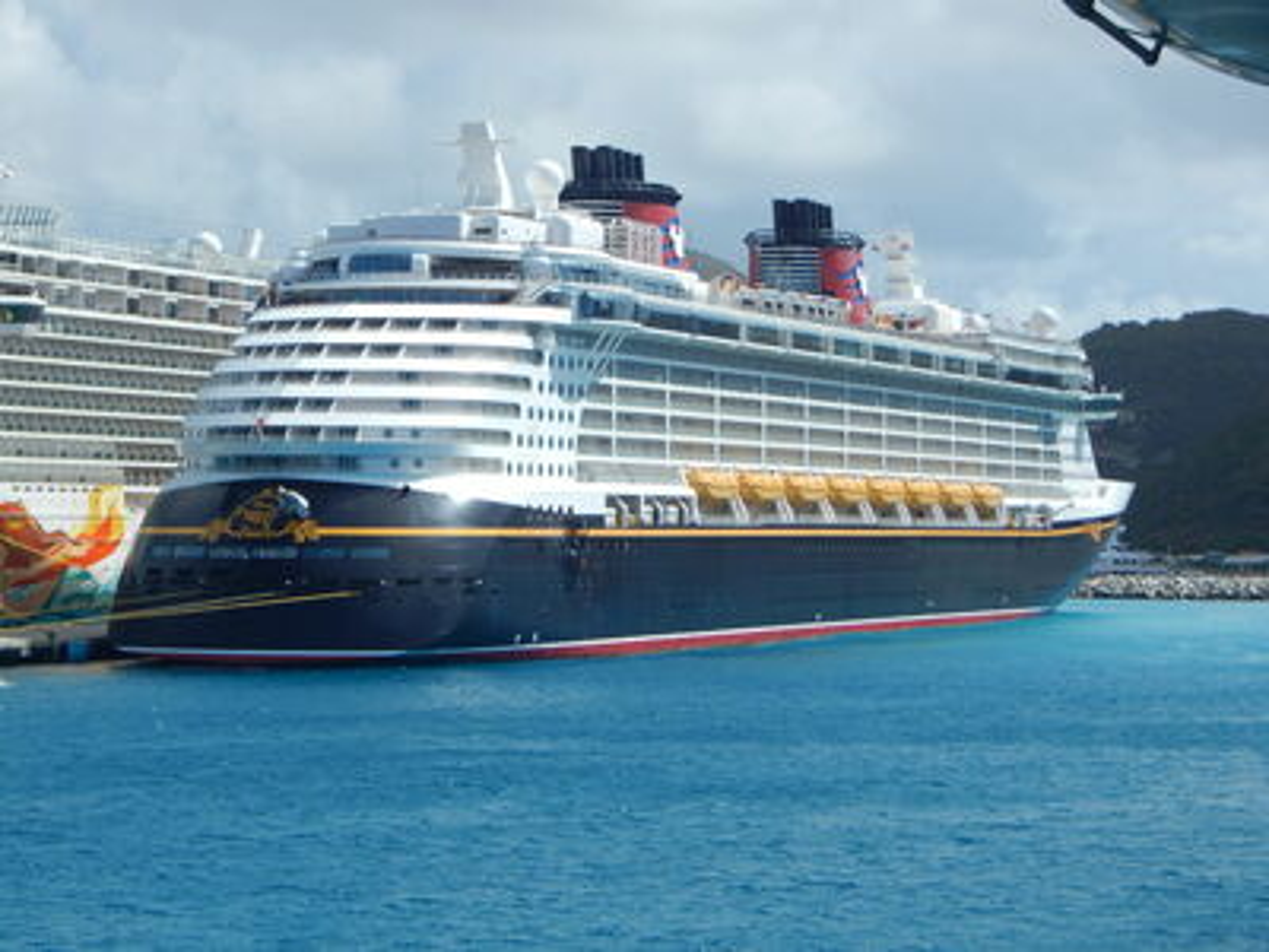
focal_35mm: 104
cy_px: 476
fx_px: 3813
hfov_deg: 18.9
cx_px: 634
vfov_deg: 14.2
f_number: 4.5
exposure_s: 1/1250
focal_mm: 18.7
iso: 125
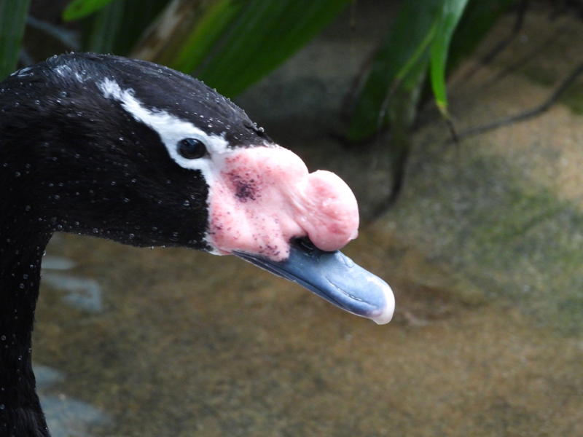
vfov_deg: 2.6
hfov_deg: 3.5
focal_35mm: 567
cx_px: 292
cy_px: 218
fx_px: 9549
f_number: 5
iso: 720
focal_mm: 102
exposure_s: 1/30
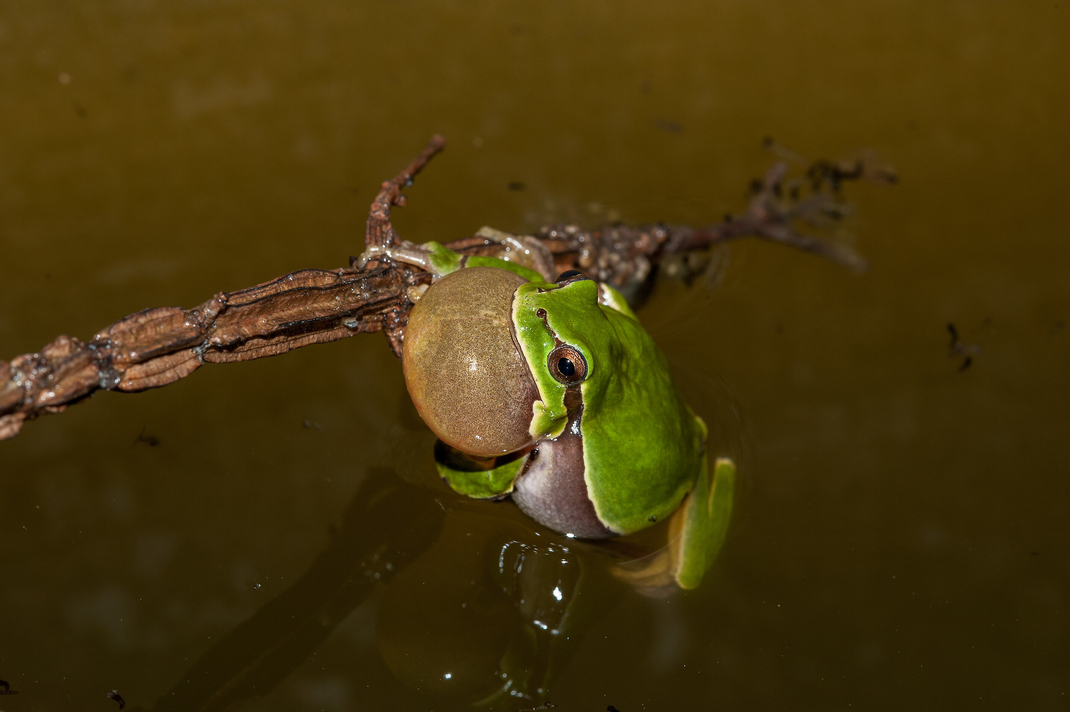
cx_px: 535
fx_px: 3118
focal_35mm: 105
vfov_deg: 13.0
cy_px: 356
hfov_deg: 19.5
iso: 500
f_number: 20
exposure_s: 1/250
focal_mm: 105
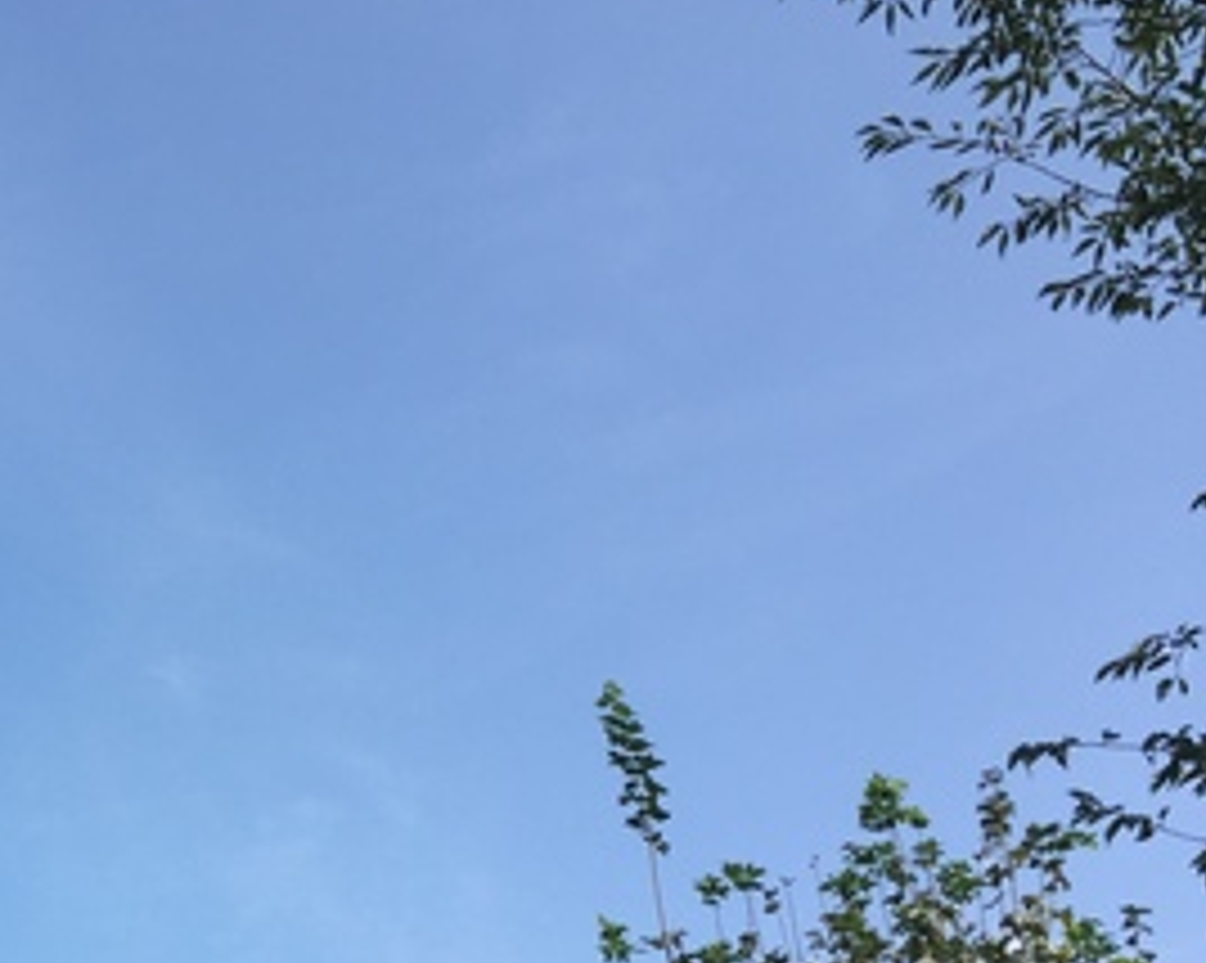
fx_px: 2211
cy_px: 878
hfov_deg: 28.0
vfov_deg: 23.9
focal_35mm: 62
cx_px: -101
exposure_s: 1/1276
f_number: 2.2
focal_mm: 4.15
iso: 32
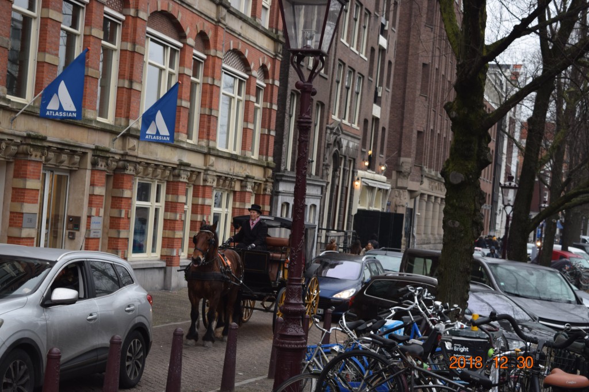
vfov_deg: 20.1
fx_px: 1104
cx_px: 294
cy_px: 196
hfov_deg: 29.9
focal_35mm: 68
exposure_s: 1/80
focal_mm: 45
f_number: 5
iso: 400
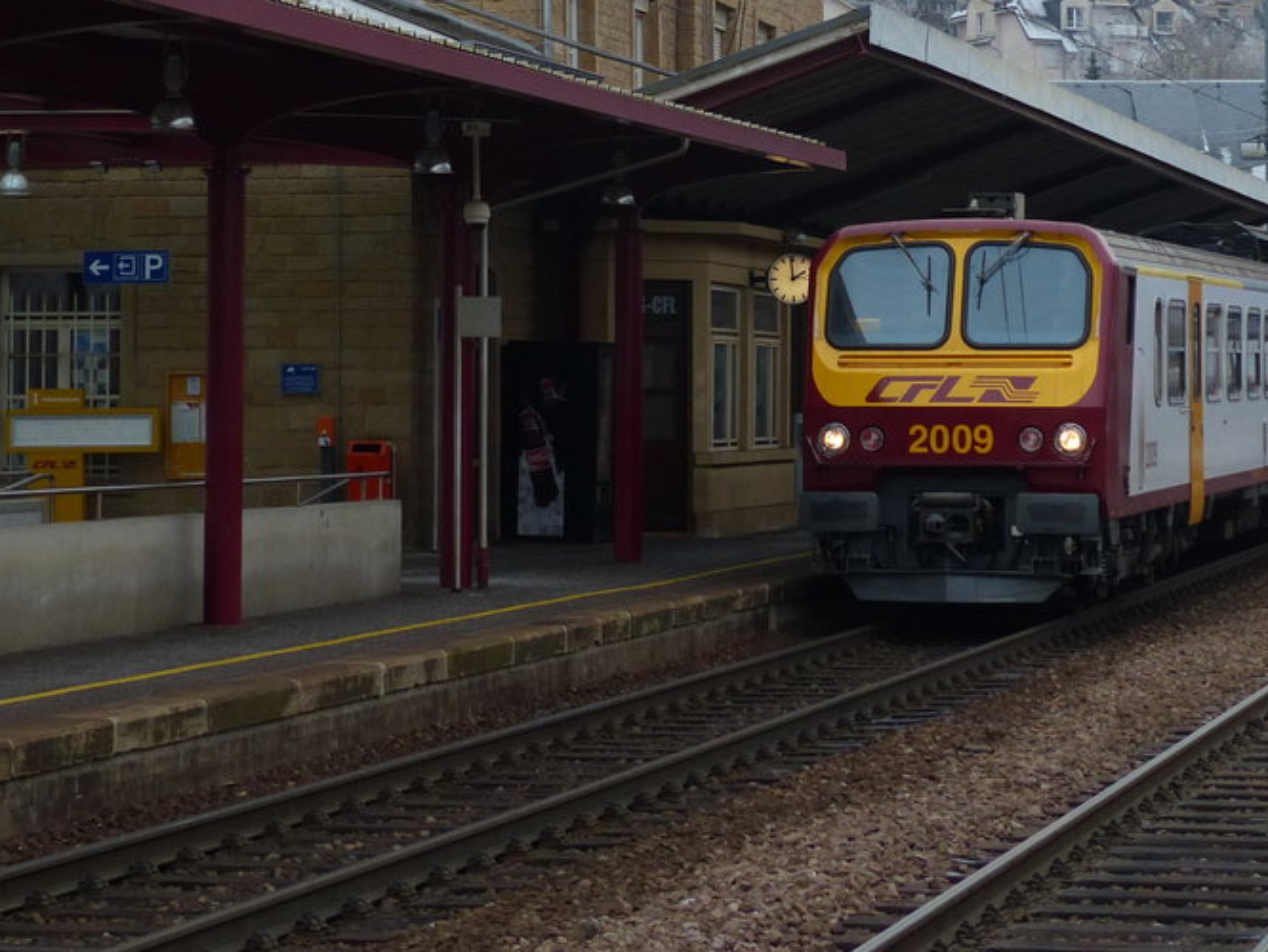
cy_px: 132
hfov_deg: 17.9
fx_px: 4030
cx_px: 772
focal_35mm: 110
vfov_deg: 13.4
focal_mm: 10.9
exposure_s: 1/400
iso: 200
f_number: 2.8
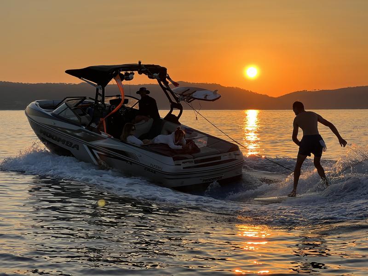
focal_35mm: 77
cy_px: 138
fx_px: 819
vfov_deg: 19.1
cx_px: 184
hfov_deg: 25.3
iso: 32
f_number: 2.8
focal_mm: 9
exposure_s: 1/861
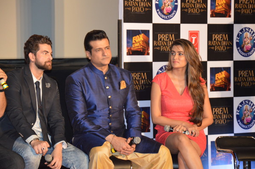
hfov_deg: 13.1
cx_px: 128
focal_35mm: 158
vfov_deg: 8.7
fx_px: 1115
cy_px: 84
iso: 1600
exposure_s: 1/60
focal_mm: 105
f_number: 5.6
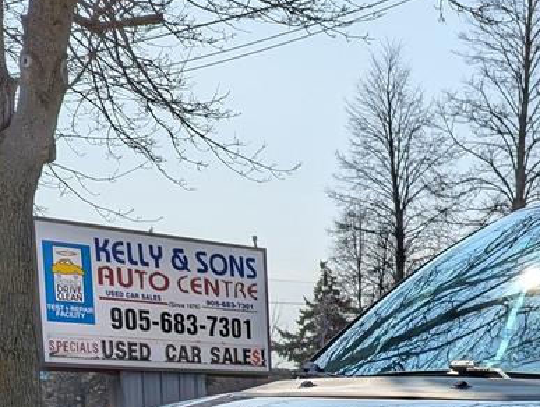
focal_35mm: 79
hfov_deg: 23.2
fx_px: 1235
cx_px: 588
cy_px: 627
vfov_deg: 16.8
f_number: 1.85
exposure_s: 1/5155
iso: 46
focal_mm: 6.81
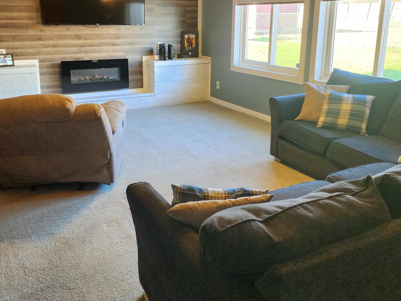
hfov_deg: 53.8
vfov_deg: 41.4
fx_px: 394
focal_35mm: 34
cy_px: 105
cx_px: 177
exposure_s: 1/120
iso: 250
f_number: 1.8
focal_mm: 6.4
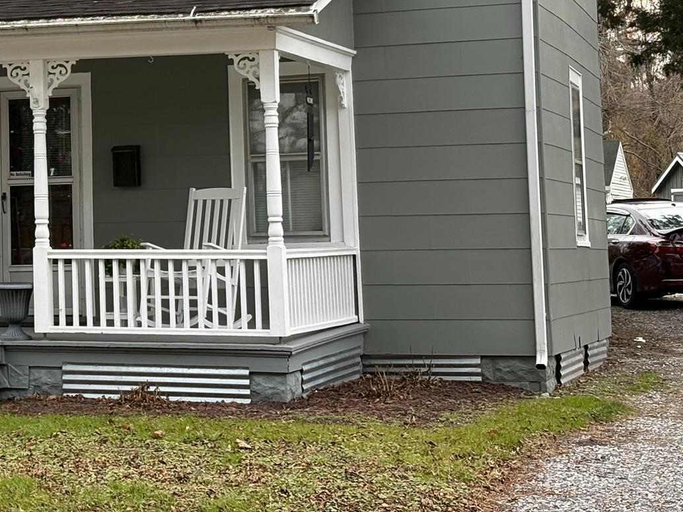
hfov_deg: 18.6
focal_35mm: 103
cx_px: 11
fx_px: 2032
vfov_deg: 14.2
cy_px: 22
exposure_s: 1/765
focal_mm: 5.96
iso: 50
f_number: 1.6
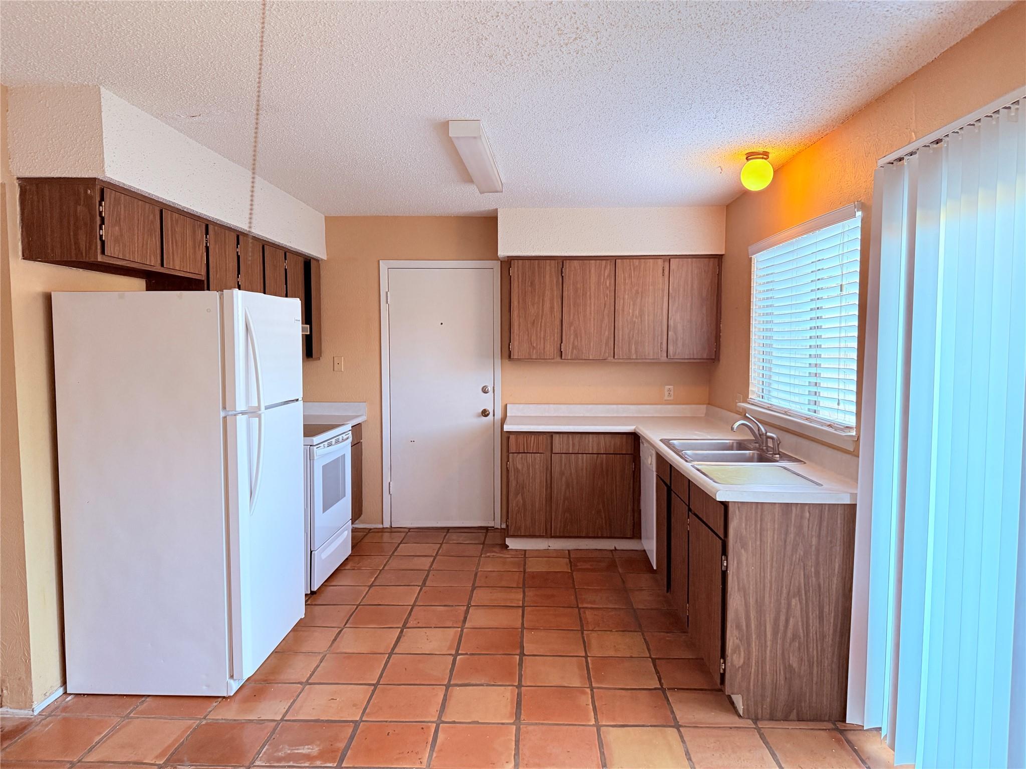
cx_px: 513
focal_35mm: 24
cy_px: 384
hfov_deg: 71.6
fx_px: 711
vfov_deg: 56.8
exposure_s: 1/120
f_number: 1.78
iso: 320
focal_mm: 6.76
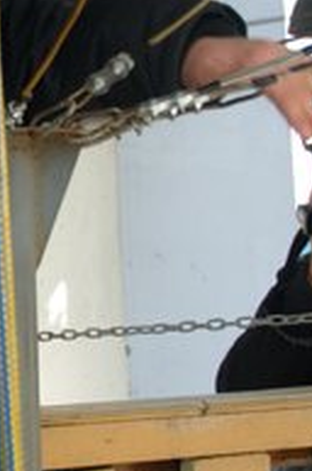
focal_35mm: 112
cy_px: 205
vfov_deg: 18.3
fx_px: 1461
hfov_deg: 11.6
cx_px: -162
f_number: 5.6
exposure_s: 1/160
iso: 200
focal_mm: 24
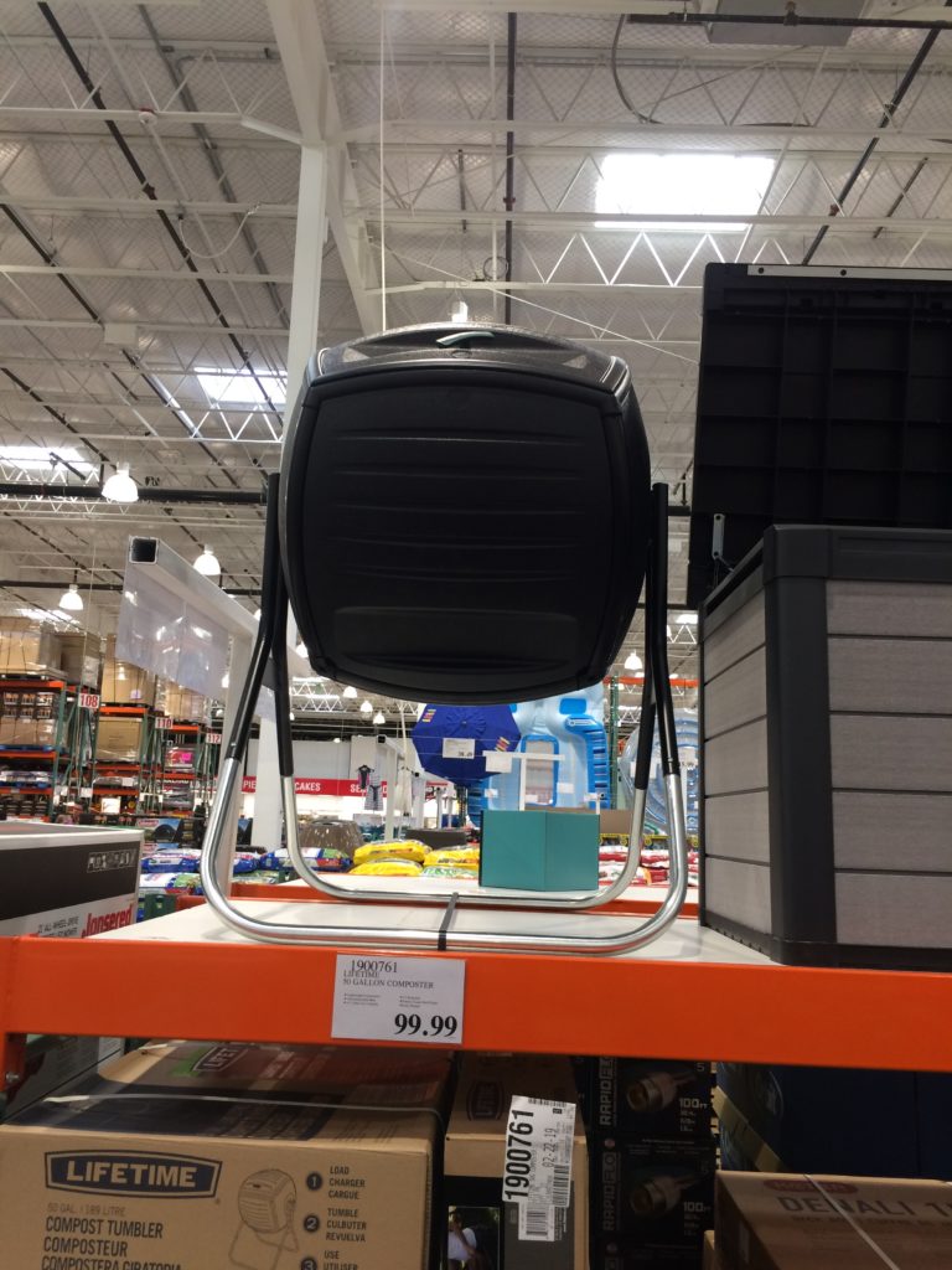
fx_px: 1063
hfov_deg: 48.2
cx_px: 476
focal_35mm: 29
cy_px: 635
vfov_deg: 61.7
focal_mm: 4.15
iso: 64
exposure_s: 1/30
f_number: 2.2
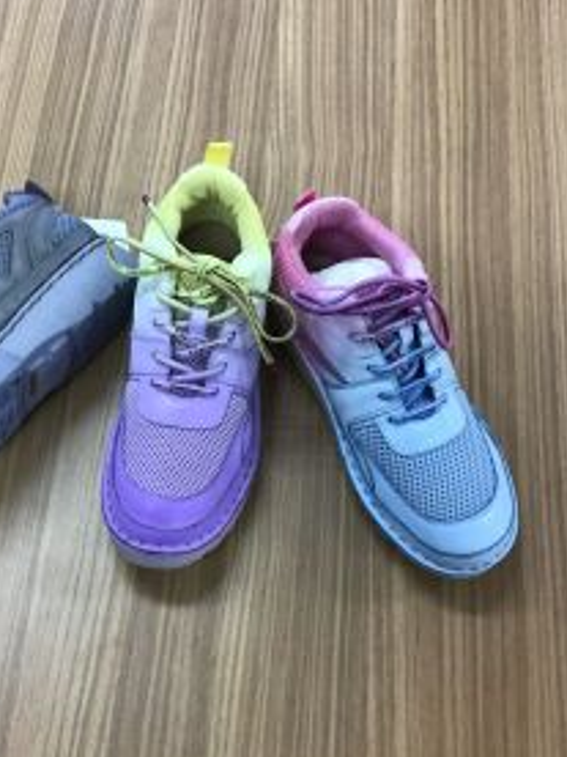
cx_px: 178
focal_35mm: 45
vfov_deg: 42.0
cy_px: 414
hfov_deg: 31.9
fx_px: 983
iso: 32
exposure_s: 1/33
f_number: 2.4
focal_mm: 3.3
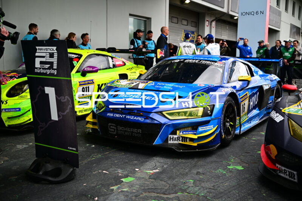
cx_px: 151
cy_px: 100
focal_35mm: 39
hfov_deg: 49.6
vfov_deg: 34.2
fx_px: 327
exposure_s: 1/640
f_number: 2.8
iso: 280
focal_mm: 39
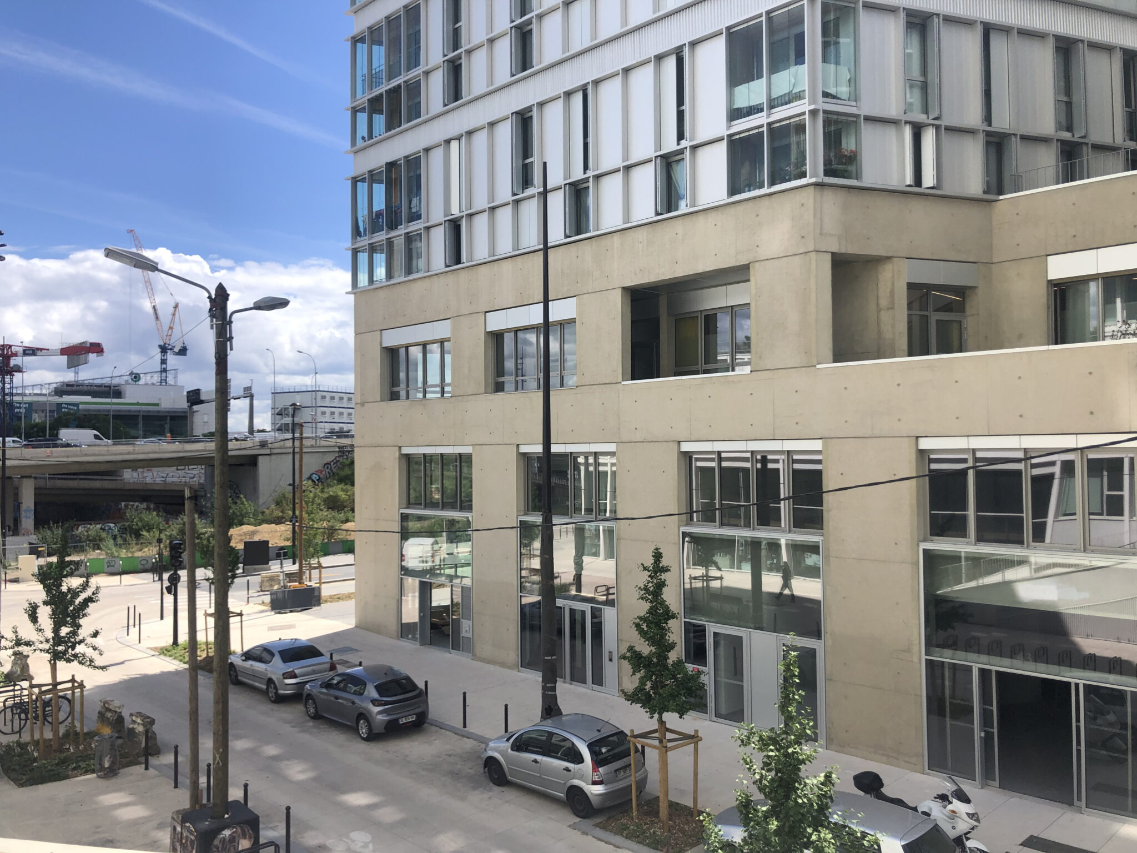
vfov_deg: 49.7
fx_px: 920
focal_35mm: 28
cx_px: 568
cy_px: 426
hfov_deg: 63.4
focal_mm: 3.99
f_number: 1.8
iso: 20
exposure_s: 1/1919
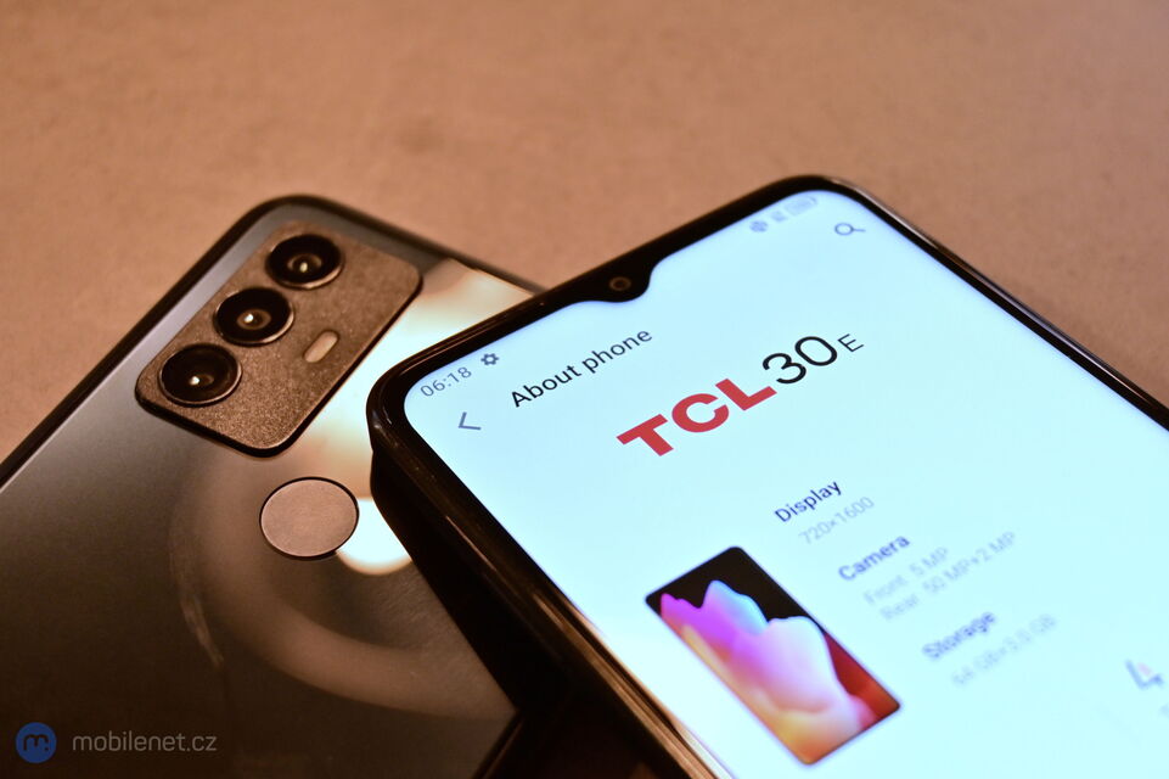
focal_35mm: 52
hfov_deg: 37.9
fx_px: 1704
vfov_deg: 25.7
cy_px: 390
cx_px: 584
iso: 900
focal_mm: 35
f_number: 5.3
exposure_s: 1/60
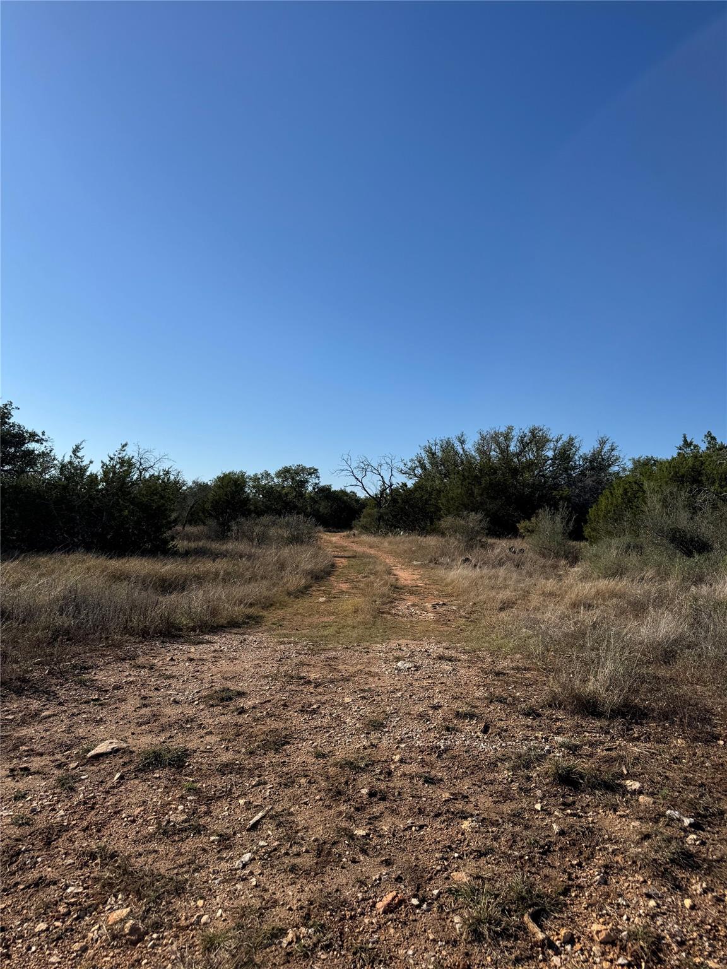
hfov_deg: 56.8
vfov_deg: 71.6
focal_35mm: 24
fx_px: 672
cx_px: 364
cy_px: 484
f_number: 1.78
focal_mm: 6.76
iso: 80
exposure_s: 1/6410
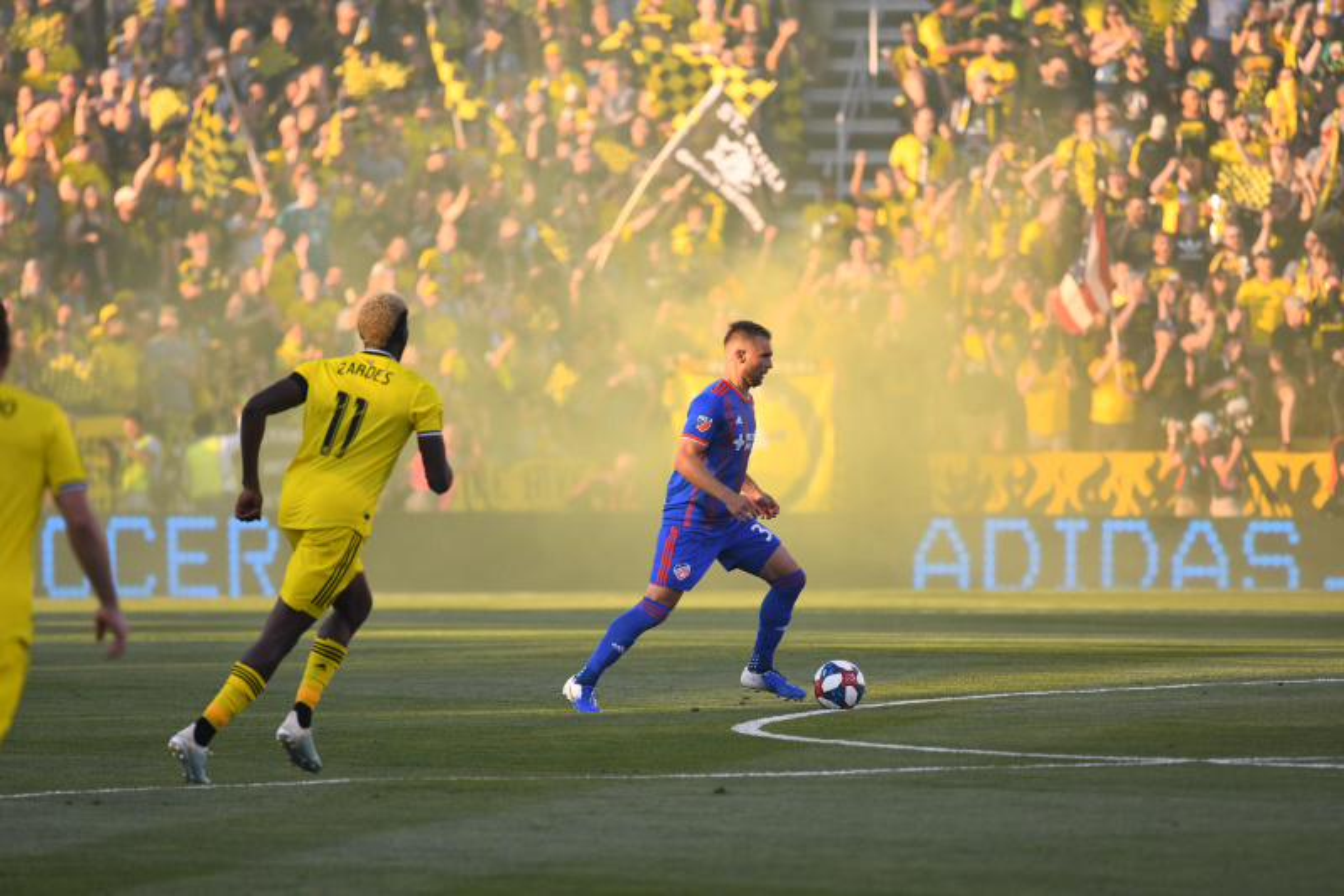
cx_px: 672
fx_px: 13436
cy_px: 448
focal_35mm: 360
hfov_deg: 5.7
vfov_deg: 3.8
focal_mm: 300
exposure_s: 1/2000
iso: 800
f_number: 4
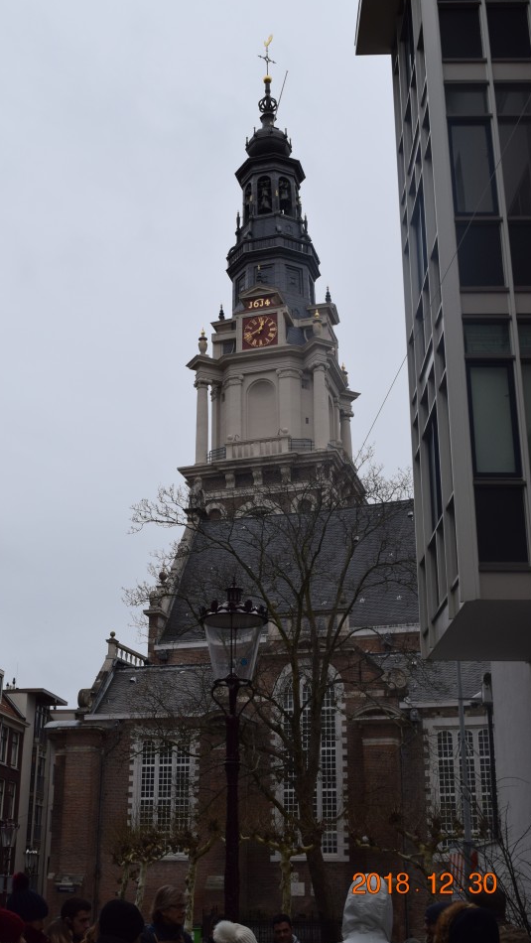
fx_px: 1100
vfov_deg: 46.4
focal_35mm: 44
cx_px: 199
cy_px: 481
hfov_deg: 27.0
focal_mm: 26
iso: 400
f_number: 8
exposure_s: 1/250
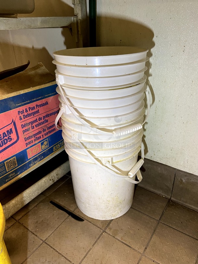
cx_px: 99
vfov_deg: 67.3
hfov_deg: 53.1
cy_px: 132
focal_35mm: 26
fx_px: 198
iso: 160
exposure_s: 1/60
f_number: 1.8
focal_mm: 4.25
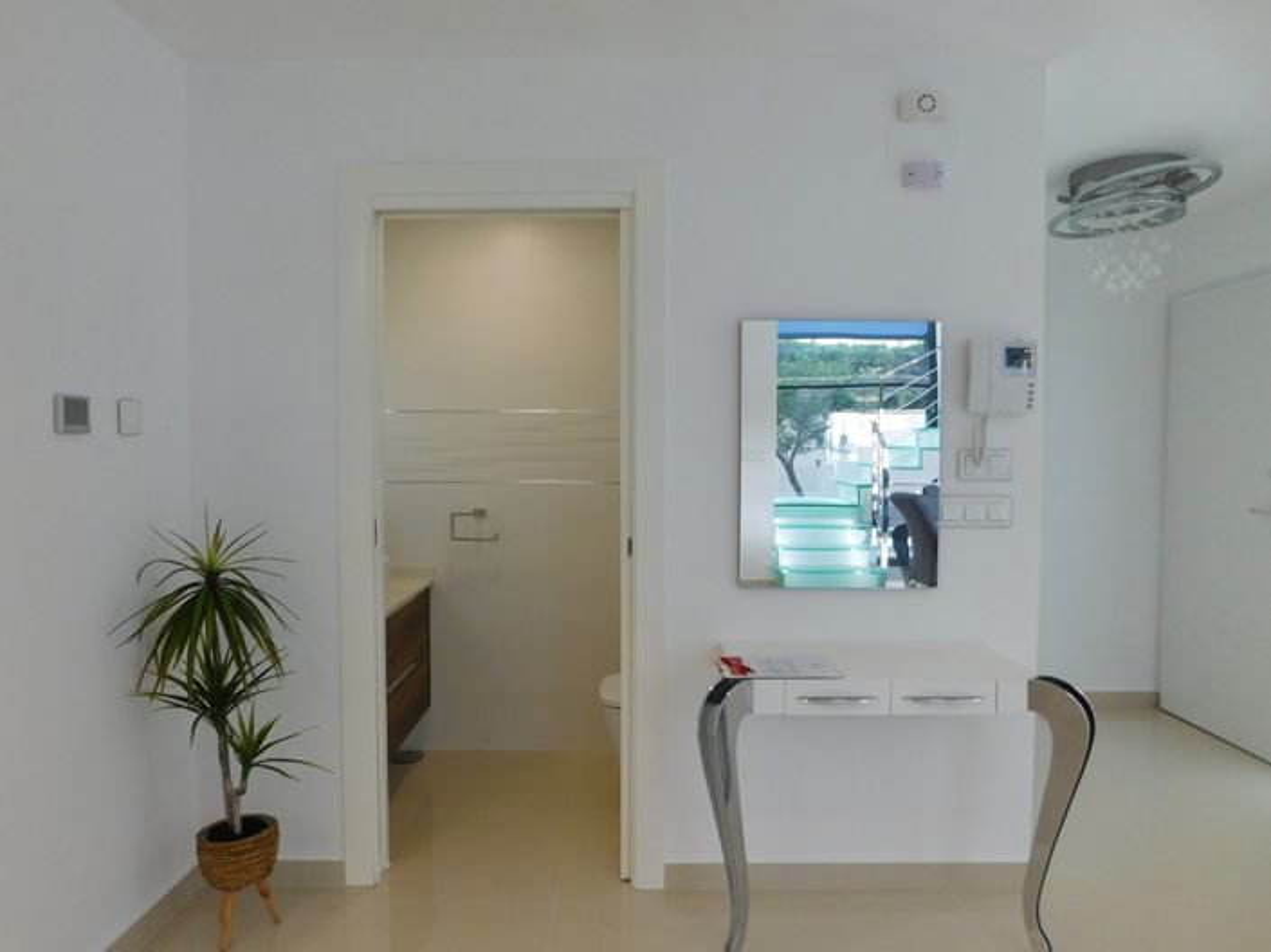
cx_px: 636
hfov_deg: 74.0
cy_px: 476
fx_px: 844
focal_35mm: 23
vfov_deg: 58.8
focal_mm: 4
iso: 125
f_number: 3
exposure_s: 1/100
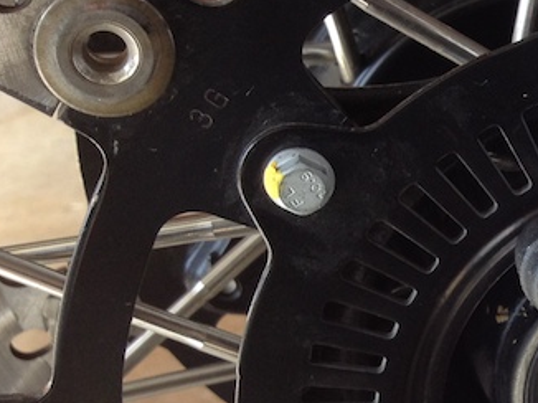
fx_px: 1708
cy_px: 439
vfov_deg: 13.2
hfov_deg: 16.4
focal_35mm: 110
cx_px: 787
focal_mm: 4.28
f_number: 2.4
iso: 64
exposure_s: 1/120
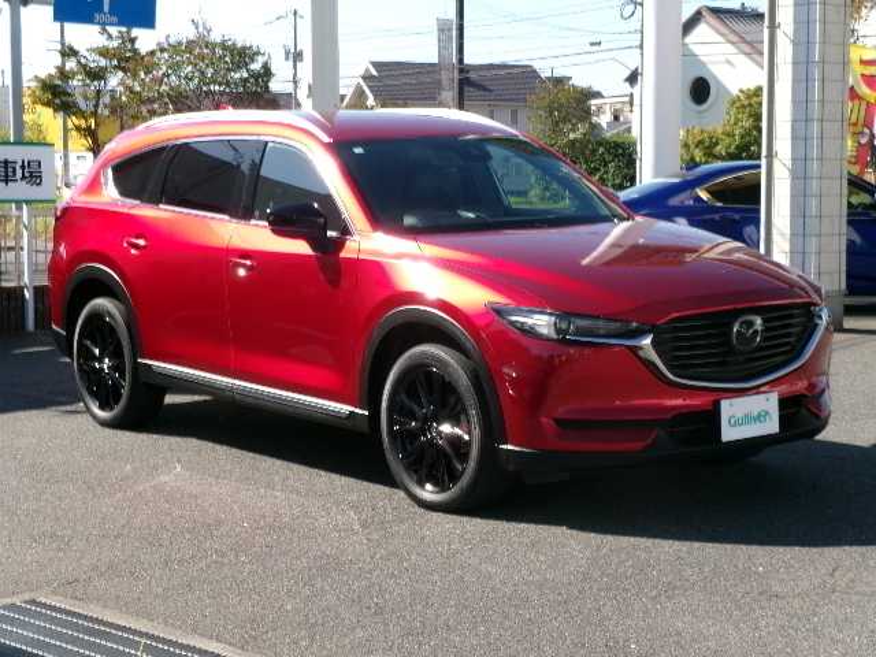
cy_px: 328
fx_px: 1974
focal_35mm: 78
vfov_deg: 18.9
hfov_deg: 25.0
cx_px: 438
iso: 100
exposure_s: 1/45
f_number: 14.3
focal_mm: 14
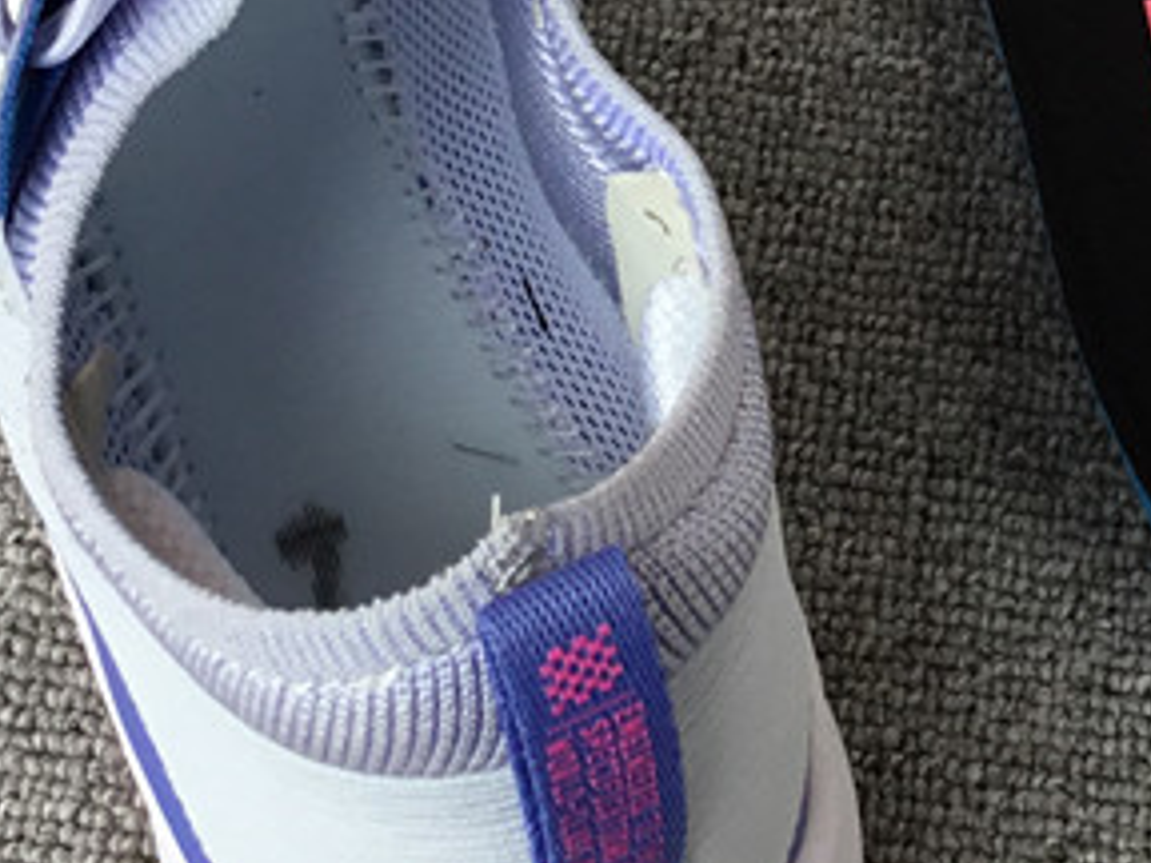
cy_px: -62
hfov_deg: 20.0
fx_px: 3225
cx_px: 955
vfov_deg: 14.9
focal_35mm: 97
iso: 40
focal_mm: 3.3
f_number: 2.4
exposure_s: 1/120
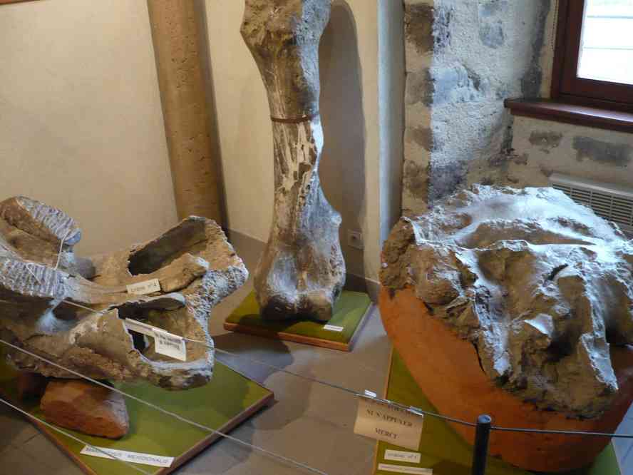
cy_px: 238
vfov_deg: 40.7
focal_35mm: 35
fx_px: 640
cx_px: 316
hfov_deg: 52.6
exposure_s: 1/20
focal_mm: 5.8
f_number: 2.8
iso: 200
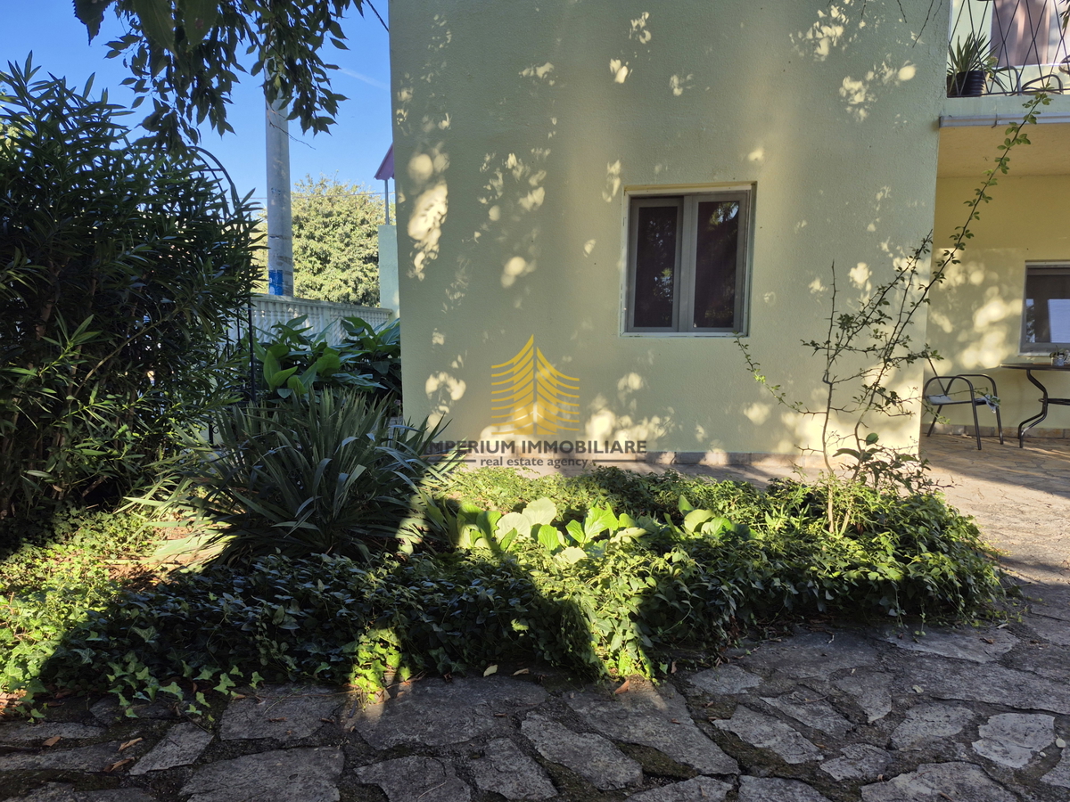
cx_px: 535
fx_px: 711
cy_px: 401
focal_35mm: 23
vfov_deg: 58.9
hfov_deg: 73.9
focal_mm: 5.4
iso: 25
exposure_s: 1/632
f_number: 1.8
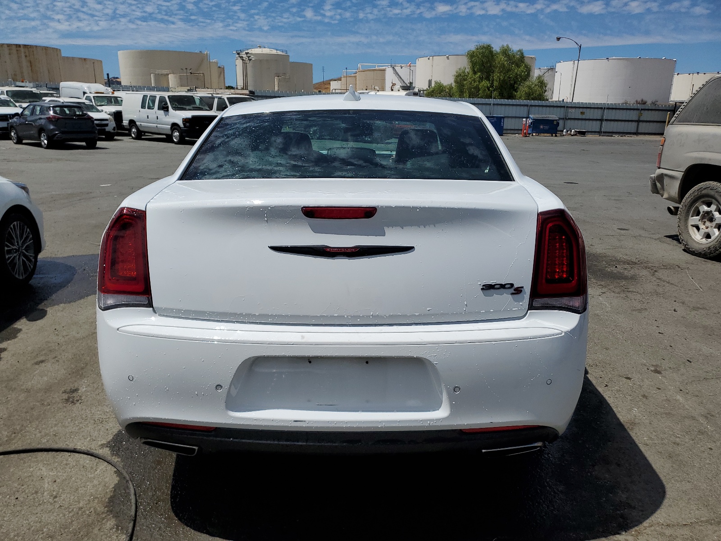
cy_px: 270
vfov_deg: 53.1
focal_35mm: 26
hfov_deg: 67.3
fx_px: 542
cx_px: 360
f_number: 1.5
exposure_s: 1/10000
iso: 50
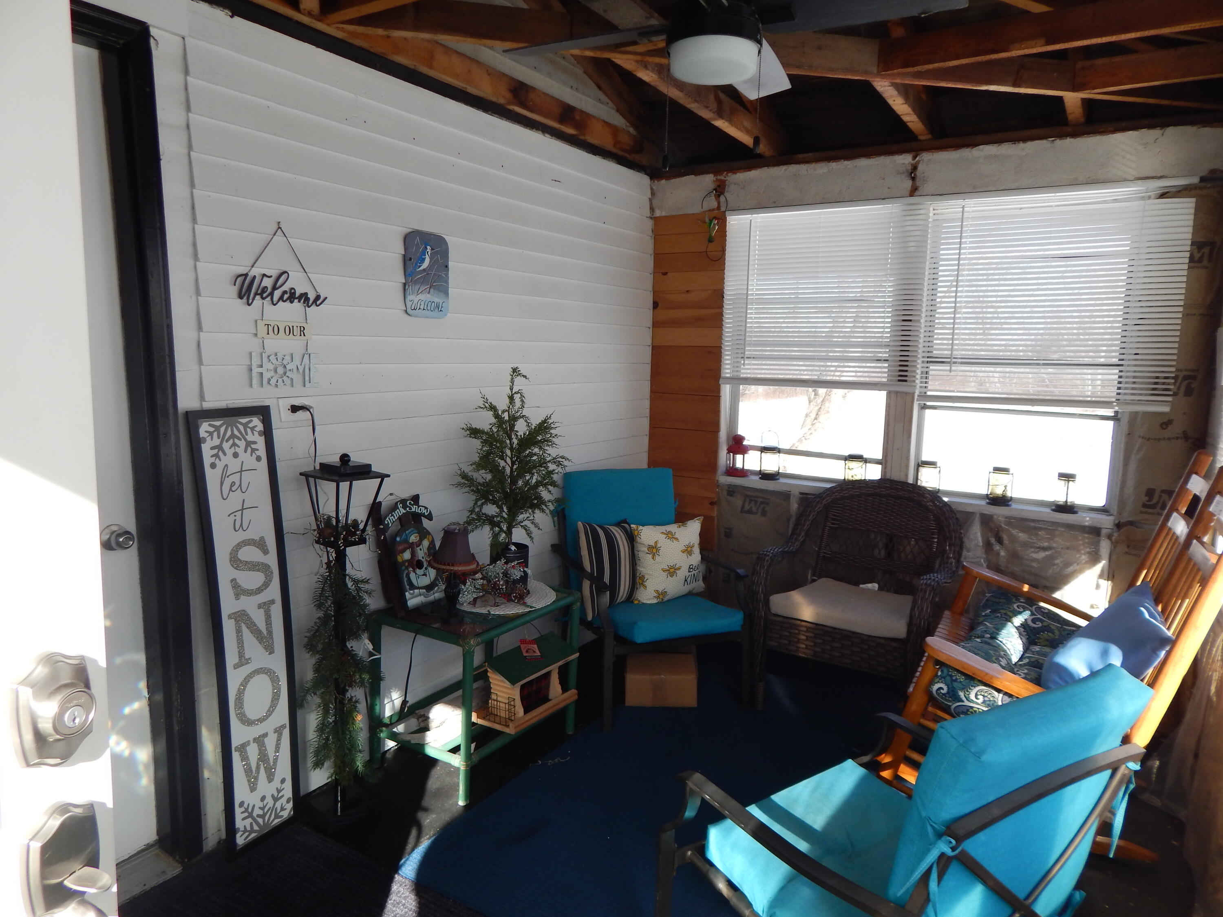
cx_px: 612
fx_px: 813
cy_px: 458
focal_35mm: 23
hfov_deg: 73.9
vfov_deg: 58.9
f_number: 3
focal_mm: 4
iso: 125
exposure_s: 1/400
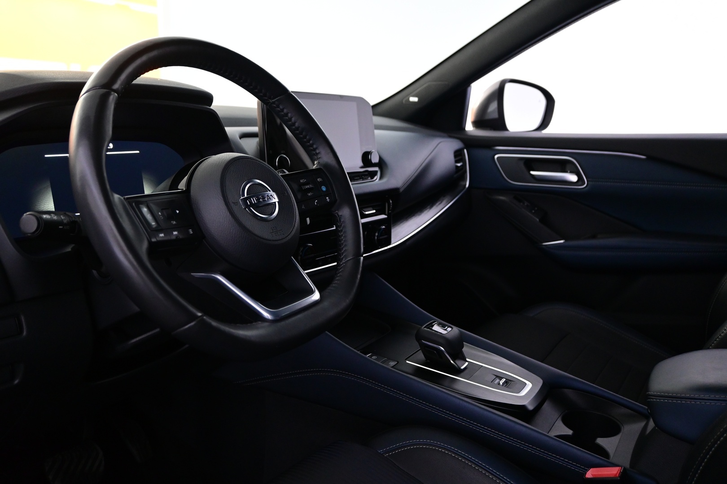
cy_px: 242
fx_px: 606
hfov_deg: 61.9
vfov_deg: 43.6
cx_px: 364
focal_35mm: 30
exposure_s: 1/30
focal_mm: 20
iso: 1800
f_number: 3.8
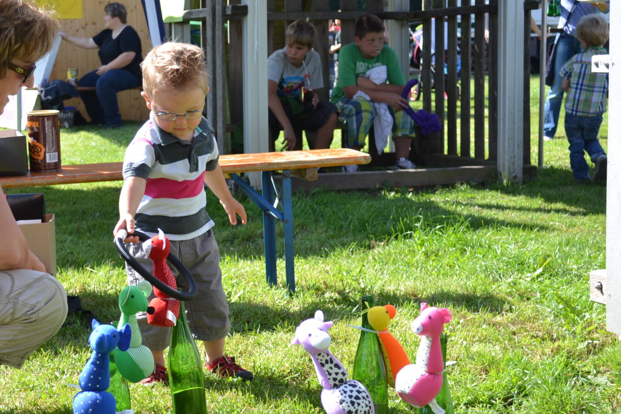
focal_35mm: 75
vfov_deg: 18.2
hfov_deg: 26.9
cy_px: 222
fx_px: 1289
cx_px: 198
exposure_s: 1/125
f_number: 5.6
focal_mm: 35
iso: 100
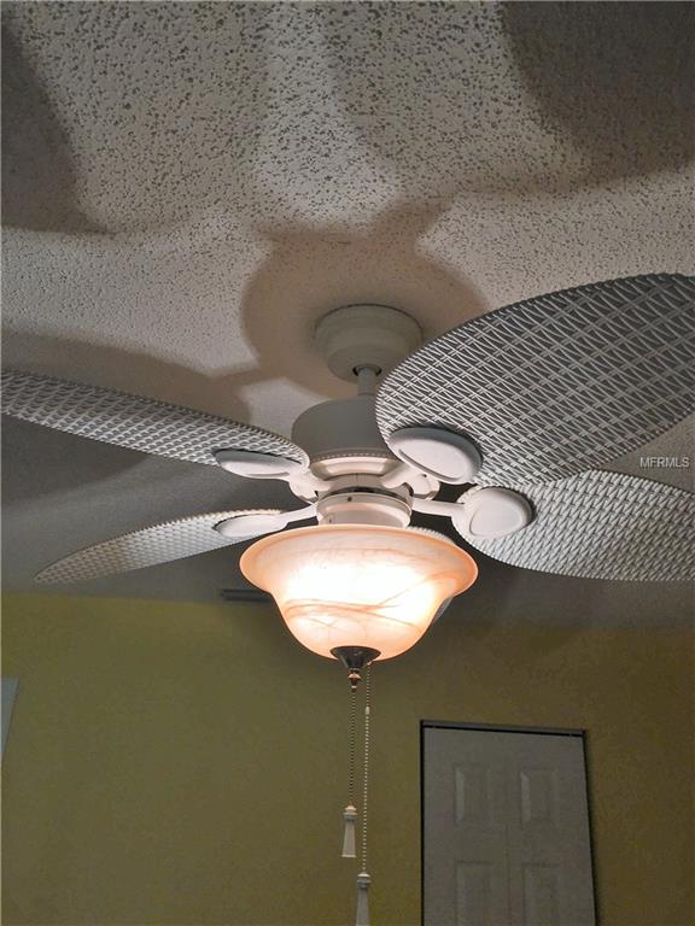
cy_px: 463
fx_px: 776
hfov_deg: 48.2
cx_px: 348
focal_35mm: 29
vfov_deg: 61.7
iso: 25
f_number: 2.2
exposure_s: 1/121
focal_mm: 4.15
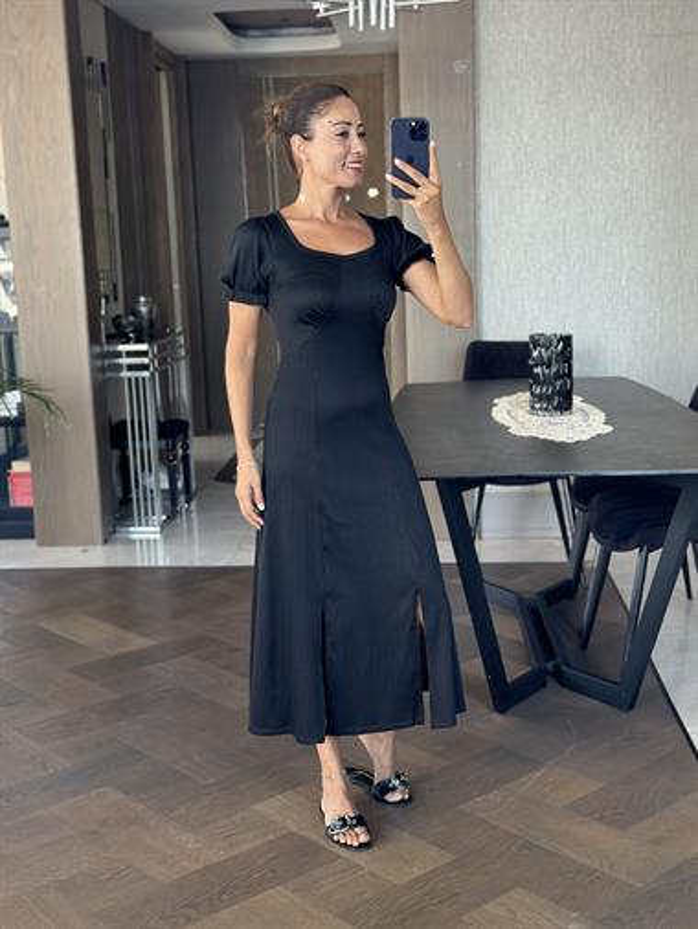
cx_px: 349
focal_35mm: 48
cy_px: 464
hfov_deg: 30.3
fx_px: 1289
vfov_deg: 39.6
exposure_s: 1/60
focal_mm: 6.86
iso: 160
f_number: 1.78
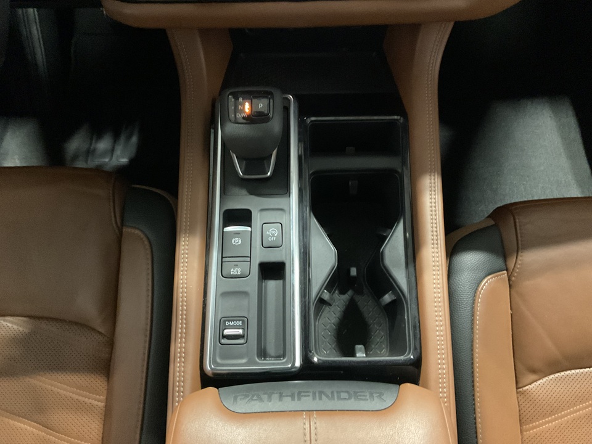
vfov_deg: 48.2
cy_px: 222
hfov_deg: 61.7
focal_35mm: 29
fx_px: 496
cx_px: 296
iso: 500
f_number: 1.8
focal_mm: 3
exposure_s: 1/25
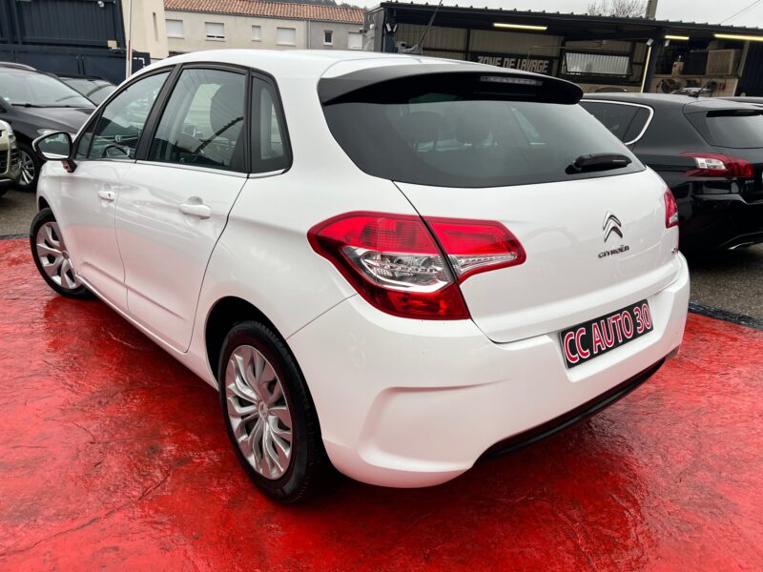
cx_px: 382
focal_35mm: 26
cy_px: 286
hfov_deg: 67.3
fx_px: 573
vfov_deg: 53.1
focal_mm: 5.7
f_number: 1.5
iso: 50
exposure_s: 1/466
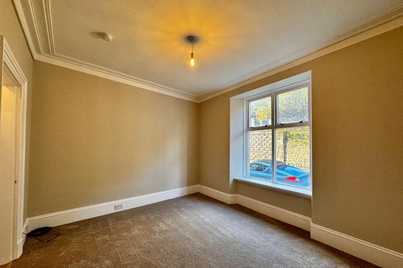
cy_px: 143
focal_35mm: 15
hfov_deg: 100.4
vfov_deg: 77.2
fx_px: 168
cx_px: 201
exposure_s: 1/100
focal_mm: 2.22
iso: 200
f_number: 2.2
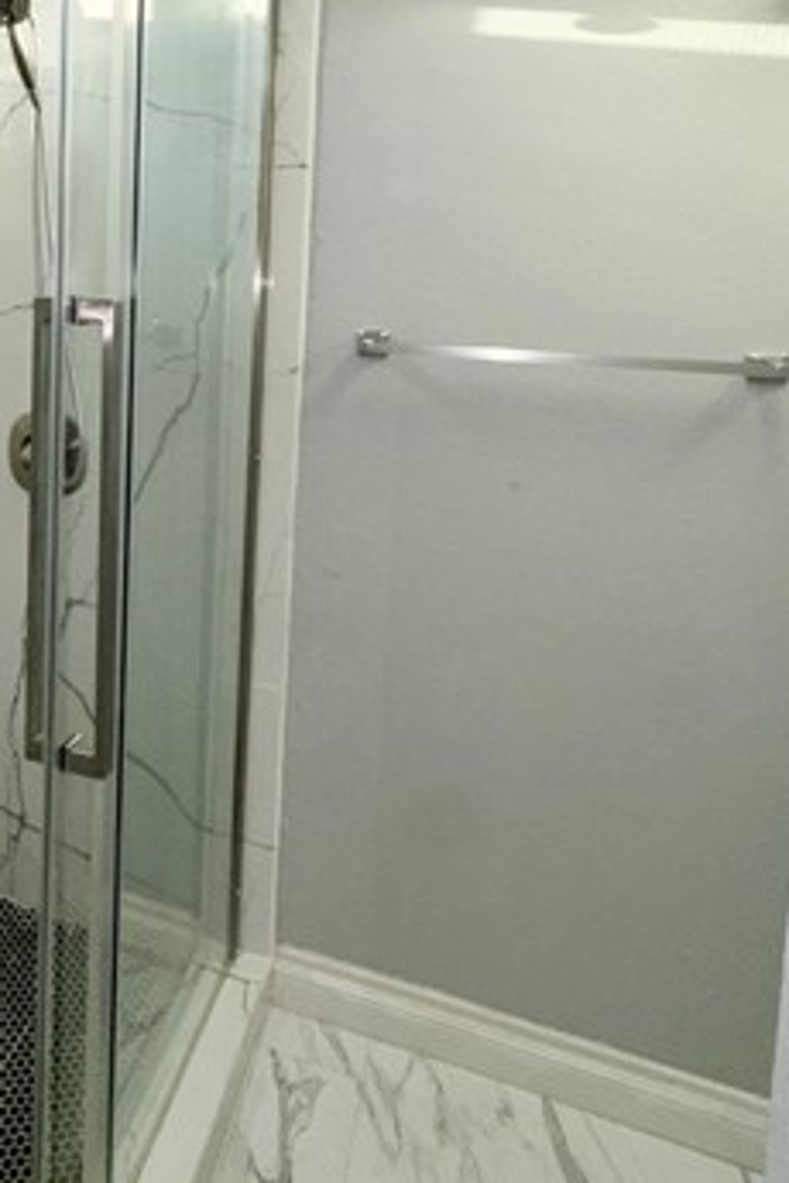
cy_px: 350
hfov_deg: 45.5
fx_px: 888
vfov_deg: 64.7
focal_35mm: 27
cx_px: 158
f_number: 2.2
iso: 40
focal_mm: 2.22
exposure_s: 1/122
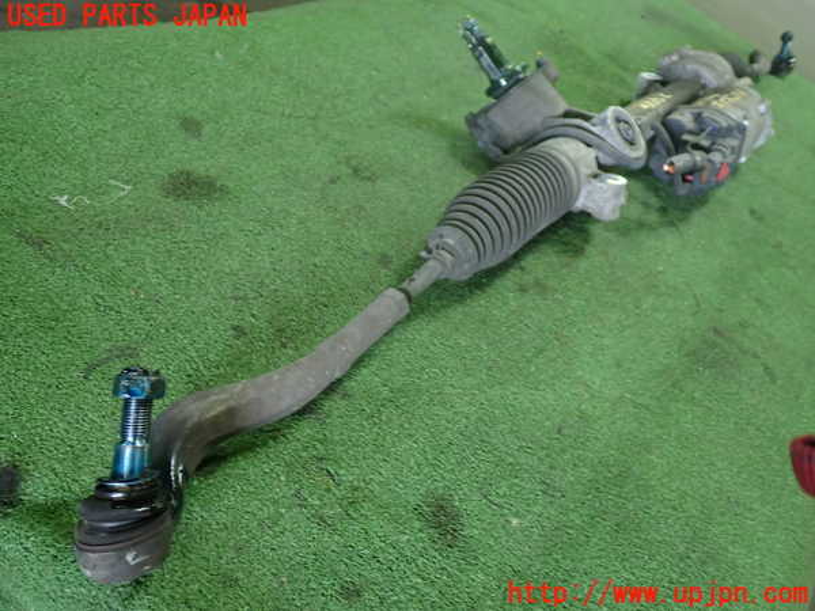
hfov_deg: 60.0
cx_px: 408
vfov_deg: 46.8
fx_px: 706
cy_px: 306
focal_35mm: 30
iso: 250
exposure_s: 1/30
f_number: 2.3
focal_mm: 5.4
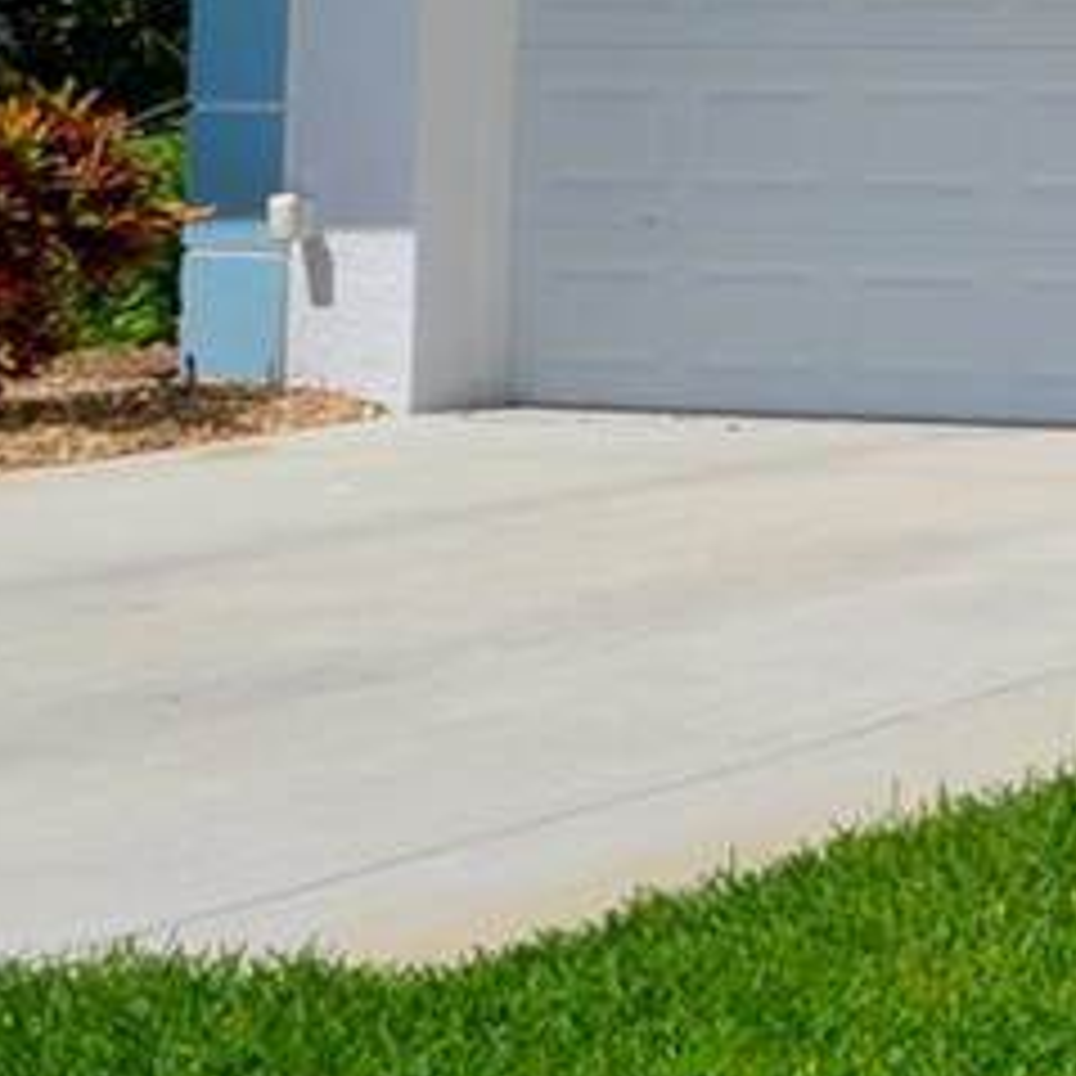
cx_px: 3350
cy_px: -88
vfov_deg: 8.5
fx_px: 7174
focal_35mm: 204
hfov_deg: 7.4
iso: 100
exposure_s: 1/320
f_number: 9
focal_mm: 24
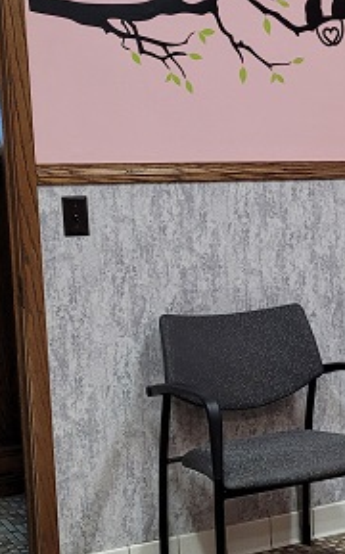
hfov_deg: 15.4
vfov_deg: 26.8
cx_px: 540
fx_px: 1161
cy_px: 323
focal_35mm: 77
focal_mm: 5.4
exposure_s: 1/120
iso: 160
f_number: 1.8
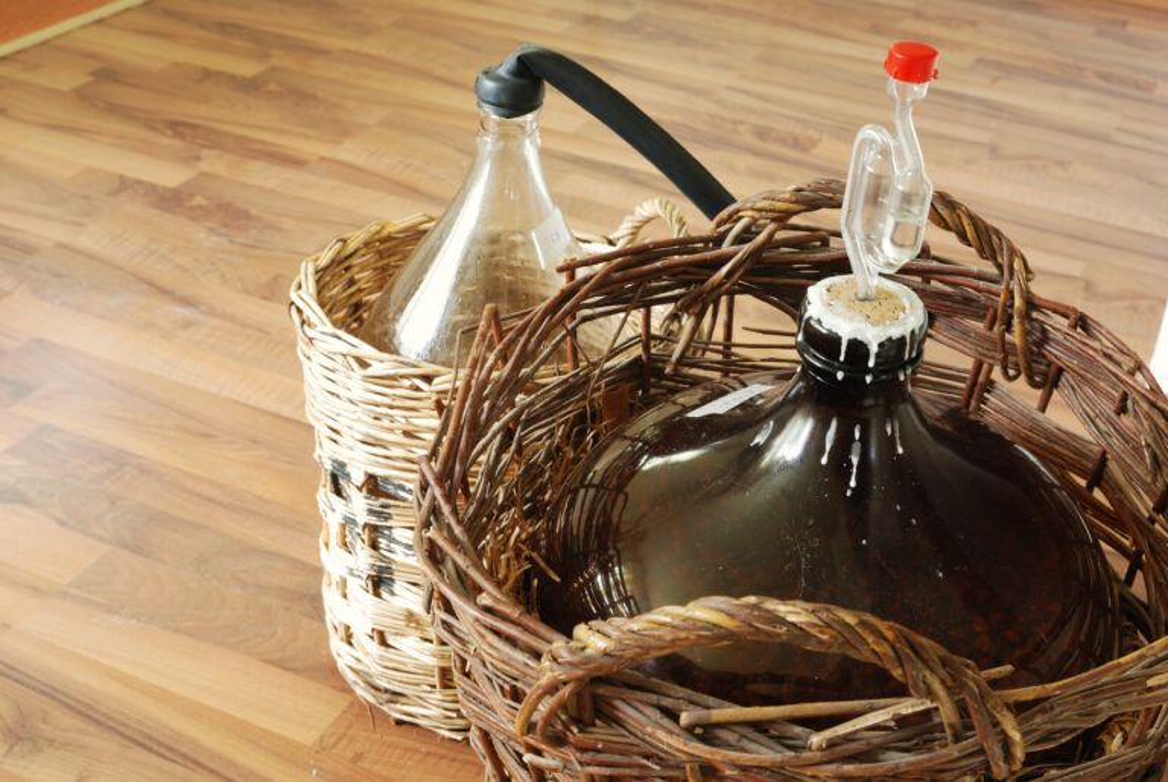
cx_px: 584
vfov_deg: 25.8
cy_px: 391
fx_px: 1705
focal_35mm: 52
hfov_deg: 37.8
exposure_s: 3.6
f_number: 10
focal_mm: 35
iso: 100
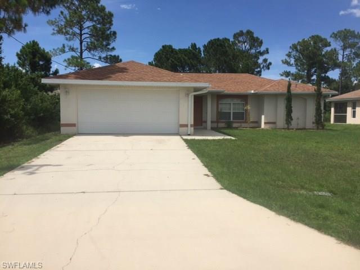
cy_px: 135
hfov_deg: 61.7
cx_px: 180
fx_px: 302
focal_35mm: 29
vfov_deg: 48.2
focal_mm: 4.15
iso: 32
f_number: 2.2
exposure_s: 1/3049
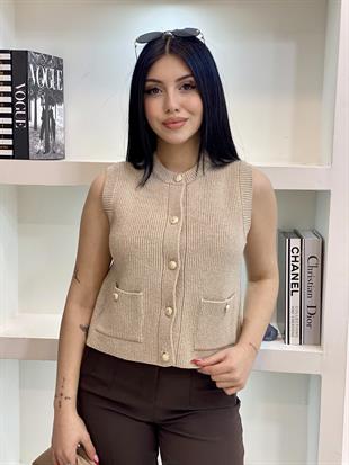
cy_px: 232
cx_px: 174
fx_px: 699
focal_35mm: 52
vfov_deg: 36.8
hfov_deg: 28.0
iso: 100
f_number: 2
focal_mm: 6
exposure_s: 1/100
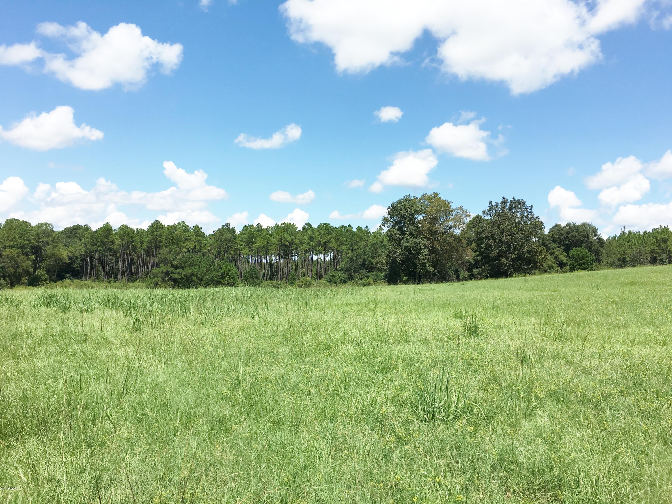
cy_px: 252
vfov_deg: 48.2
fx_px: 563
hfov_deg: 61.7
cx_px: 336
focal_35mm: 29
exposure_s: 1/1789
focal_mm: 4.15
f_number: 2.2
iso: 25
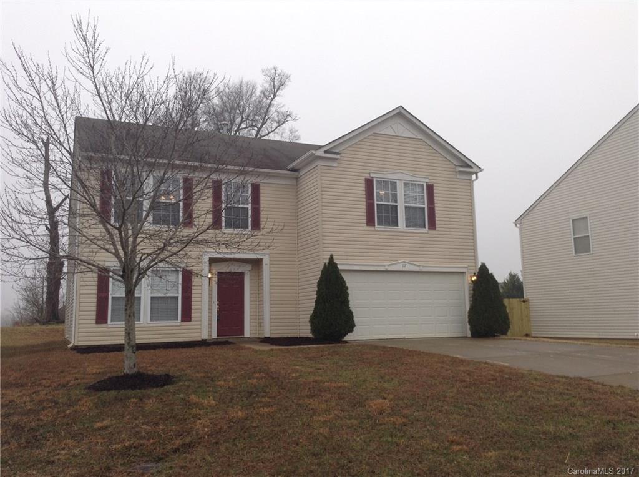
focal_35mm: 33
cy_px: 238
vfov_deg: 42.8
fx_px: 608
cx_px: 320
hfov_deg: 55.4
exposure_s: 1/120
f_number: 2.4
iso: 32
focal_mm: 3.3
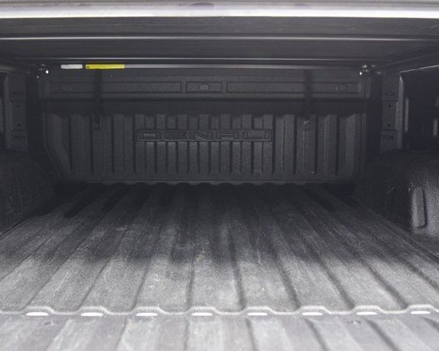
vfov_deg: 36.5
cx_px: 206
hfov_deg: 44.8
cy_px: 176
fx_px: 533
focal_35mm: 41
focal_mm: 24
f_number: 2.8
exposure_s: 1/10
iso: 1600
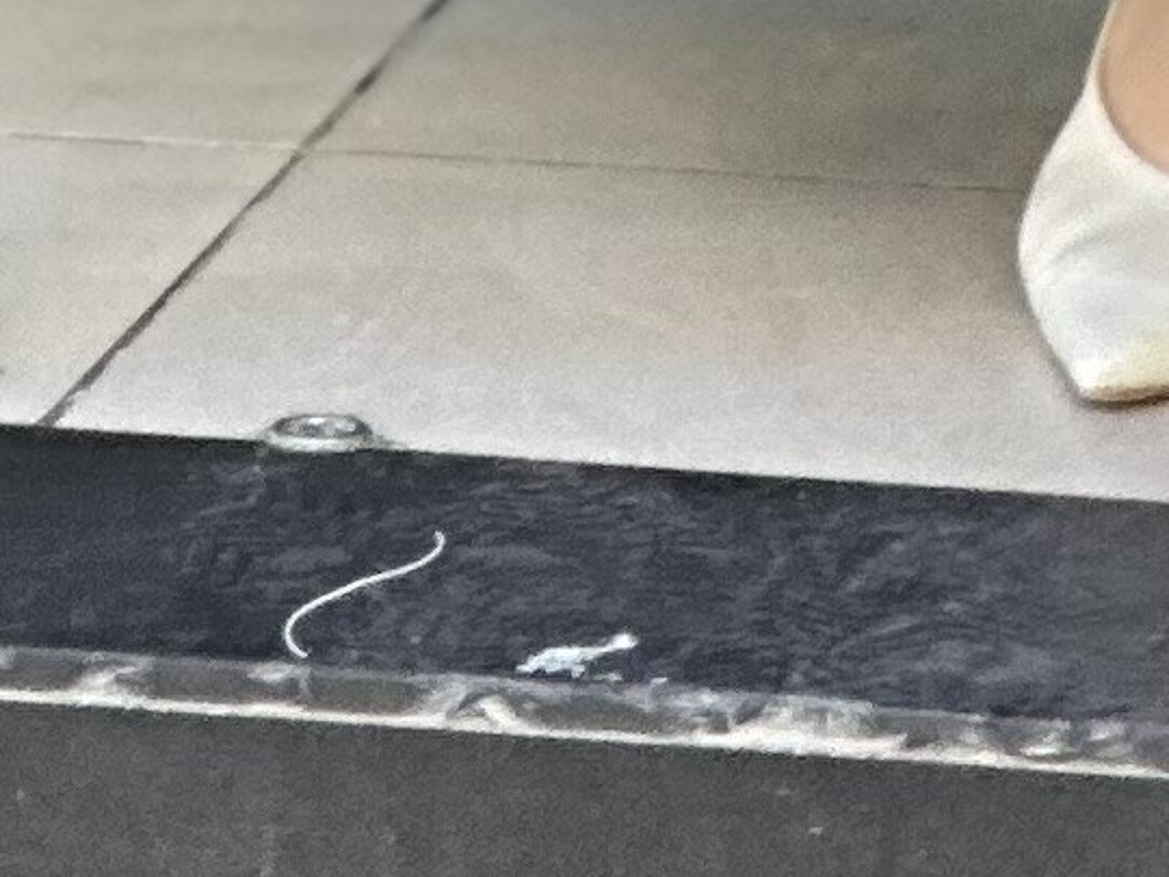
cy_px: -3220
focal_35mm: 575
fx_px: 19418
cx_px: 1818
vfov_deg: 2.5
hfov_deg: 3.4
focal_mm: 9
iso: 80
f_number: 2.8
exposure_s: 1/121
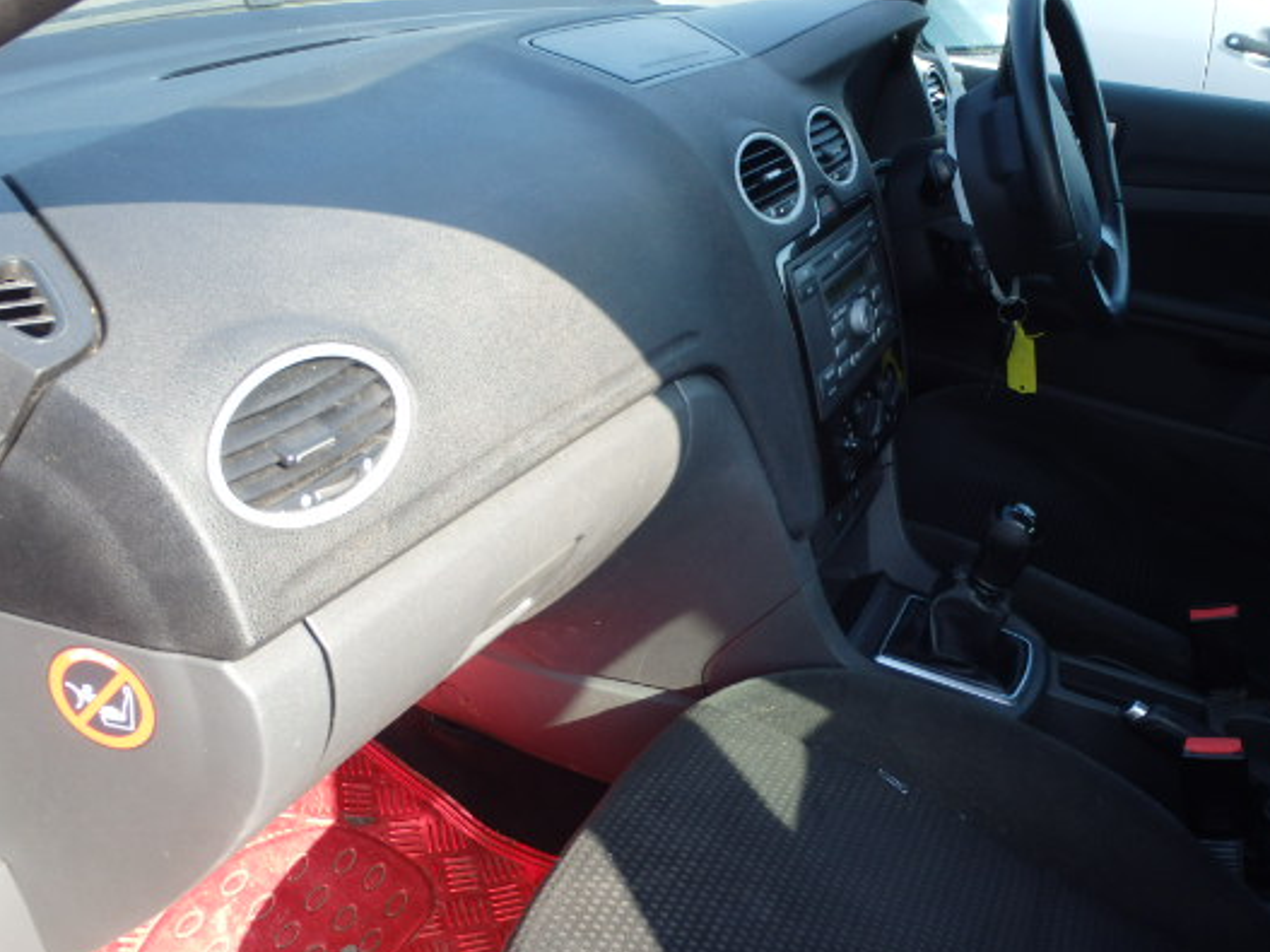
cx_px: 728
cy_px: 521
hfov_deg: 53.8
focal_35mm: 34
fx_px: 1247
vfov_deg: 41.7
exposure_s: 1/100
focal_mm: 5
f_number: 3.9
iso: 125
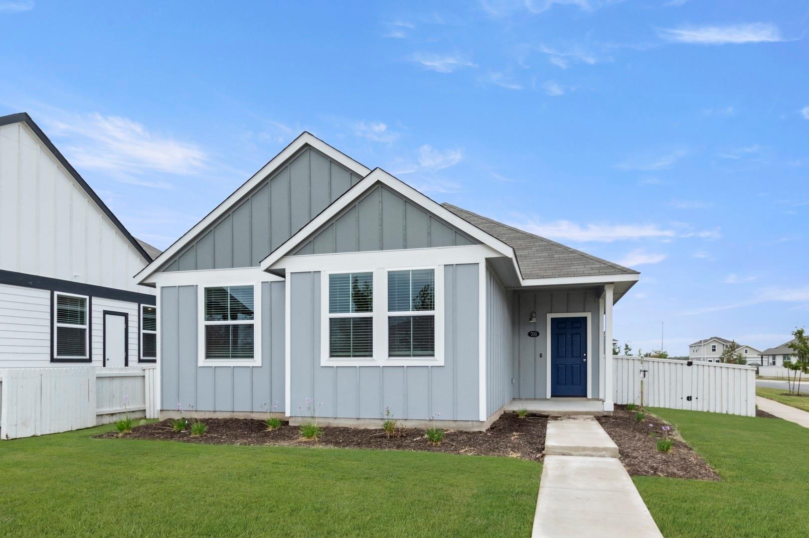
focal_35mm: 21
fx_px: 472
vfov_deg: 59.4
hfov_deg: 81.2
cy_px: 269
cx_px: 404
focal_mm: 14
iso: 400
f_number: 8
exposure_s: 1/500
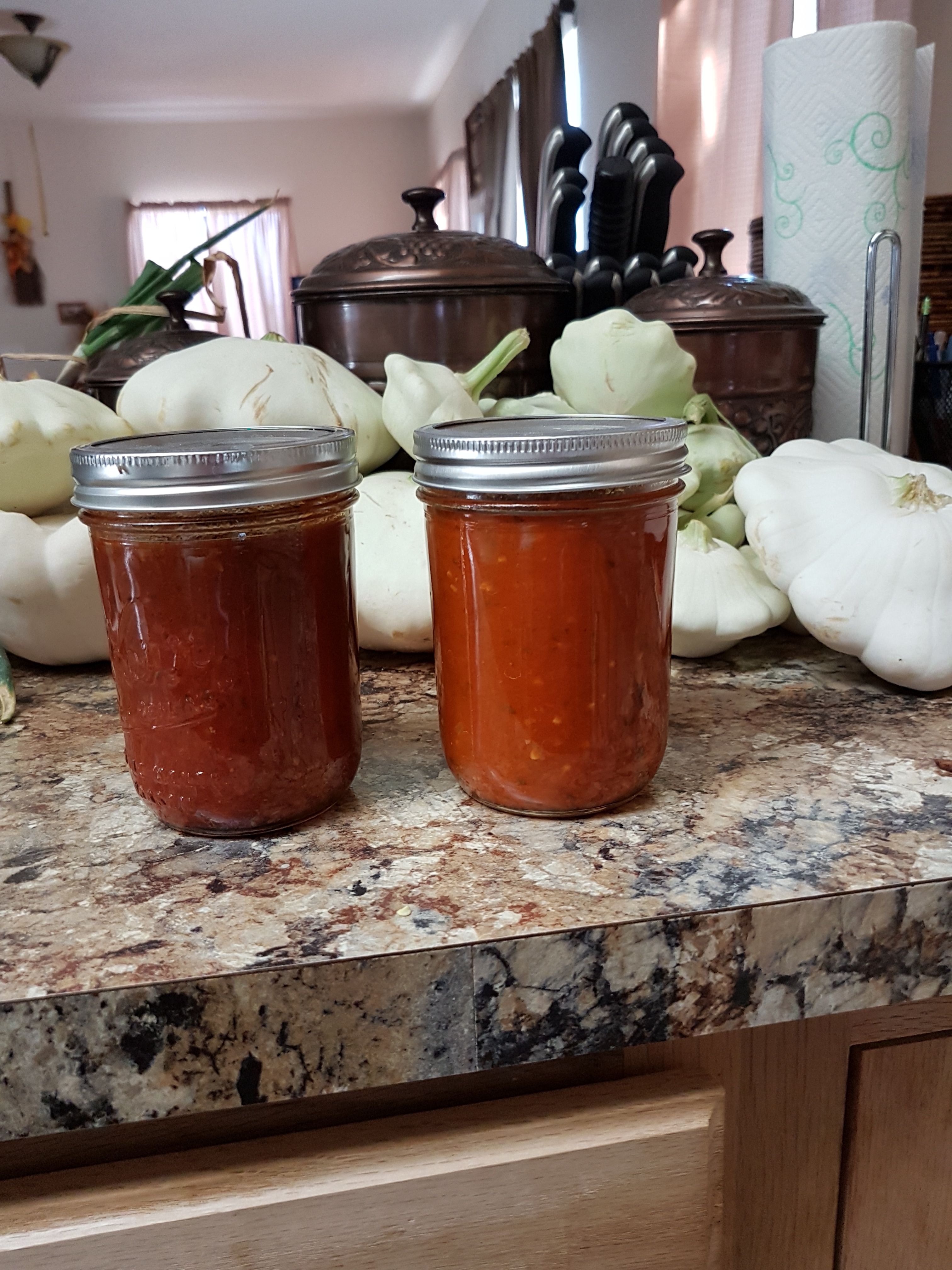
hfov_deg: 53.1
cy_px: 635
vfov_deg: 67.3
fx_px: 953
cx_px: 476
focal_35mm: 26
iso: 160
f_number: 1.7
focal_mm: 4.2
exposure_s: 1/41
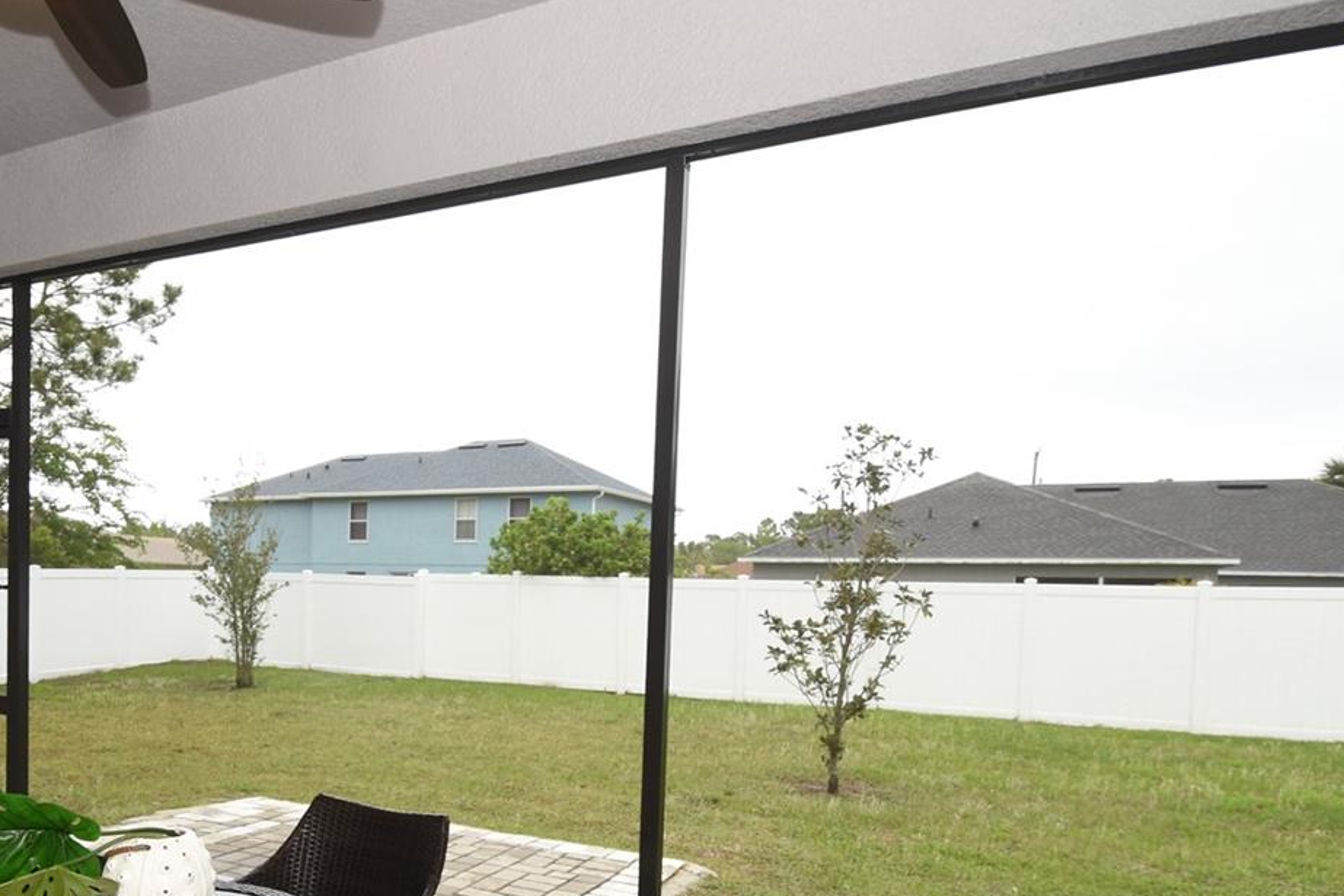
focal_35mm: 26
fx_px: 970
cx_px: 418
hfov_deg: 67.0
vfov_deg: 48.2
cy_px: 634
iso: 200
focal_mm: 10
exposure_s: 1/60
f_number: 4.5
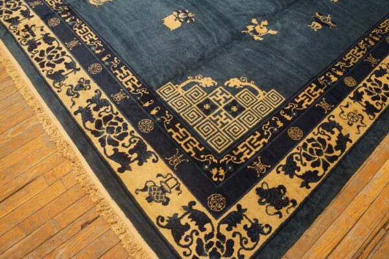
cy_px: 130
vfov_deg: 47.9
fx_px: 292
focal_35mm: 27
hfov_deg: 67.4
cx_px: 194
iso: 1000
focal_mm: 18
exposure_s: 1/60
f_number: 4
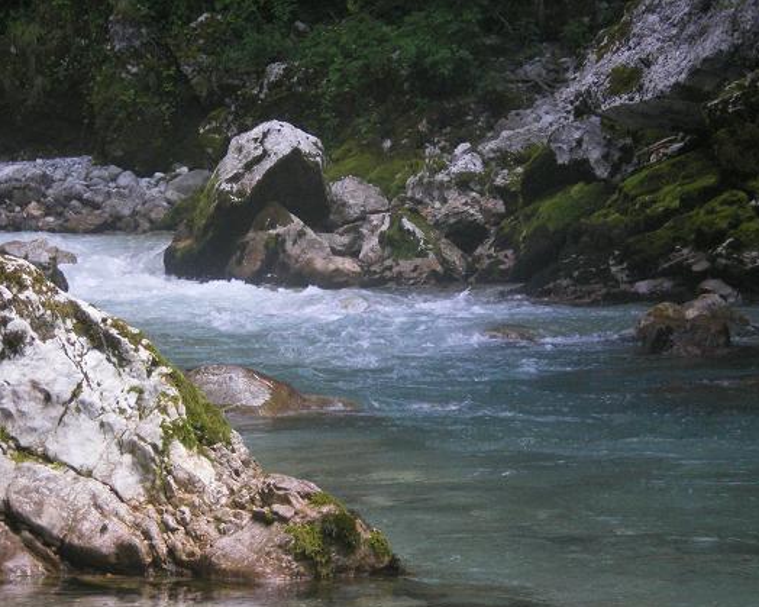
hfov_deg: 14.2
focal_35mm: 136
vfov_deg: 11.3
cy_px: 300
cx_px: 300
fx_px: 3054
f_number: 5.9
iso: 320
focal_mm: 18.9
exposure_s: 1/100
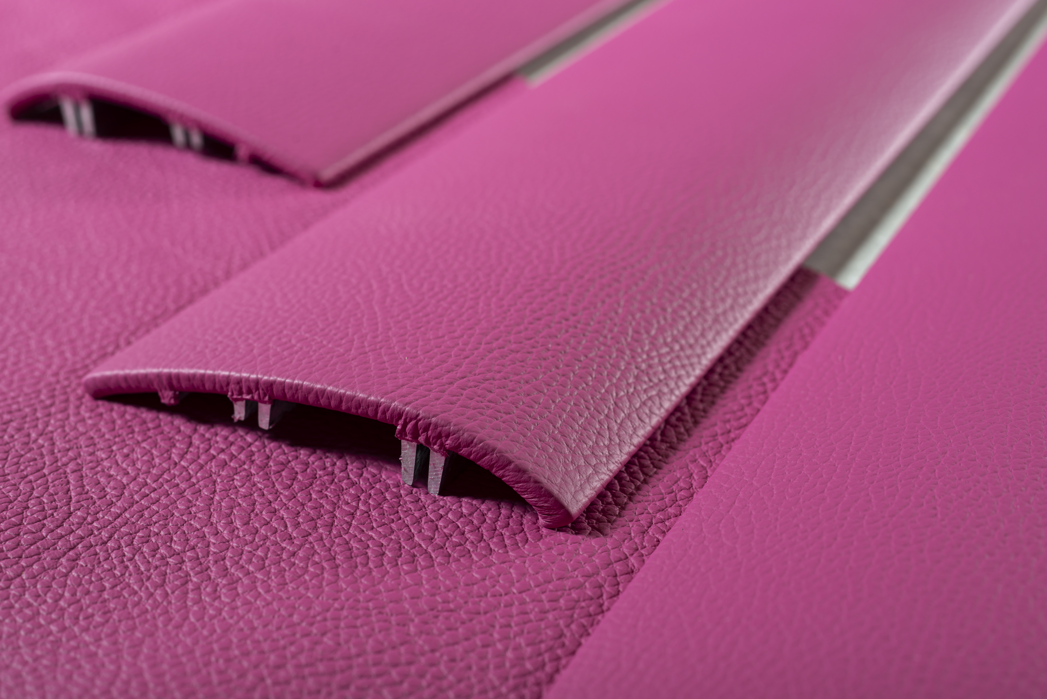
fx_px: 1455
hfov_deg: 39.6
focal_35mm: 50
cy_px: 350
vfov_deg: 27.0
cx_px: 524
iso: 100
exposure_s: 1/200
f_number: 7.1
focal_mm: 50
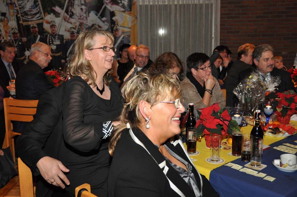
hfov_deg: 46.5
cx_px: 148
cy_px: 98
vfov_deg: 31.8
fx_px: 346
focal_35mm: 42
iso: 800
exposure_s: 1/60
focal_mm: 28
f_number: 4
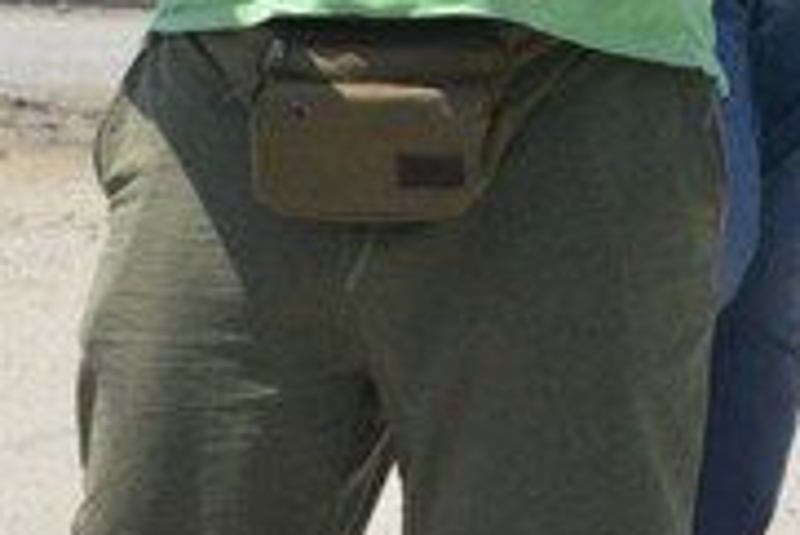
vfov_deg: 1.5
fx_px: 20594
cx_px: 407
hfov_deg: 2.2
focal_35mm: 926
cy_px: -464
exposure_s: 1/1600
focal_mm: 200
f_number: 20
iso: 4000
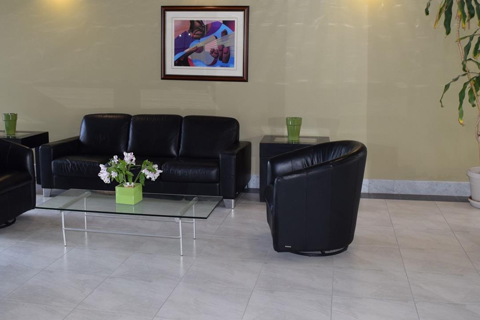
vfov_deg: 33.3
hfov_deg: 48.4
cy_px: 127
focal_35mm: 40
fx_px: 533
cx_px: 224
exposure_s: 1/100
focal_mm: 18
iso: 800
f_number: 5
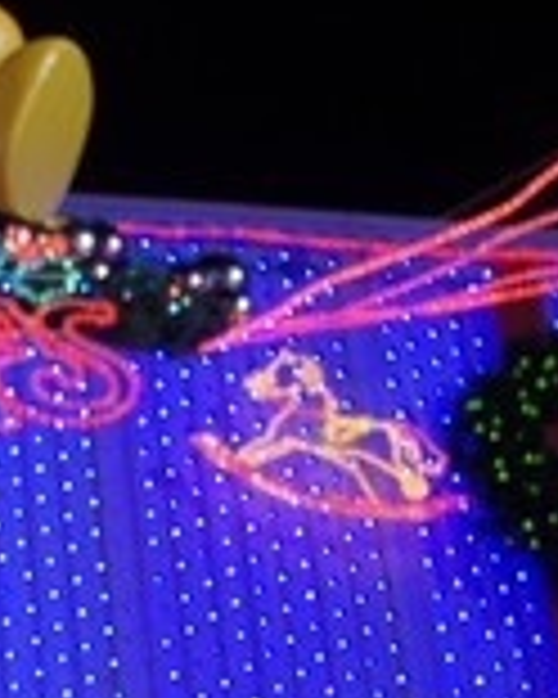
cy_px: 1015
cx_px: -333
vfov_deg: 17.7
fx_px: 2023
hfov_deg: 14.4
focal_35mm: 98
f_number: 3.5
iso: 400
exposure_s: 1/30
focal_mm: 18
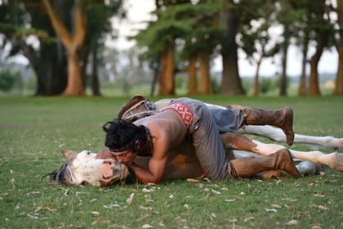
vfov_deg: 6.9
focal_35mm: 200
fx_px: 1905
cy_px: 114
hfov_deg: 10.3
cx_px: 172
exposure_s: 1/125
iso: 800
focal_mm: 200
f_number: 6.3
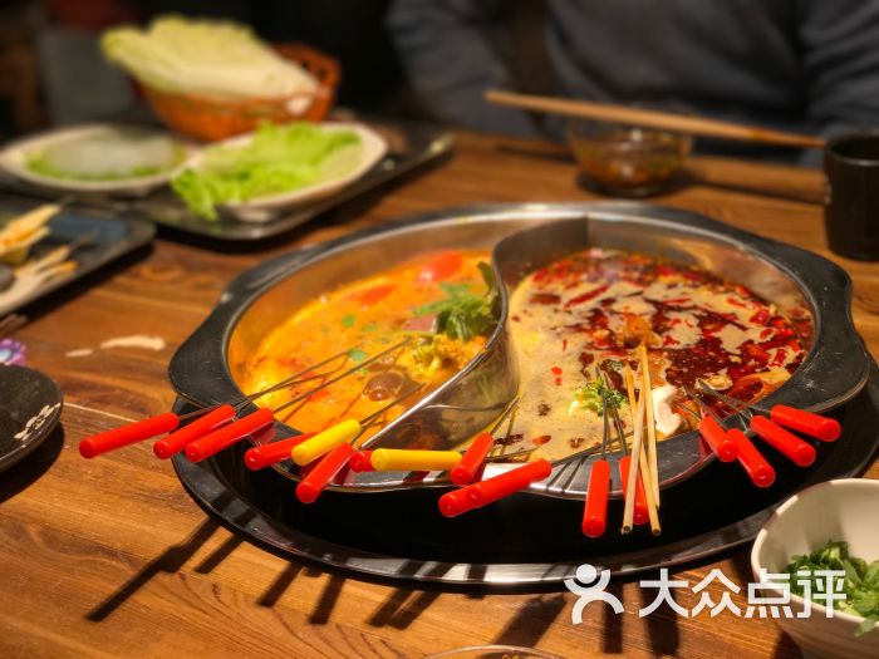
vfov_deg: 25.7
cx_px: 440
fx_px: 1447
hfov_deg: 33.8
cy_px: 330
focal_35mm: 57
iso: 40
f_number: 2.8
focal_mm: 6.6
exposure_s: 1/50
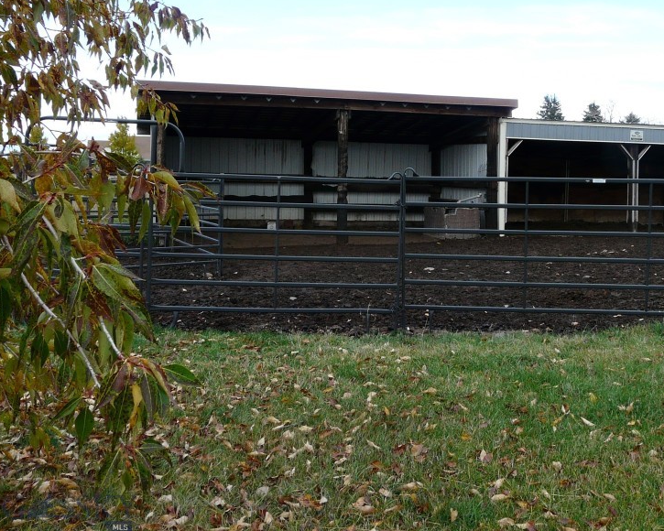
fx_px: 786
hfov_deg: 45.3
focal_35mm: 40
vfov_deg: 37.1
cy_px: 195
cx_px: 429
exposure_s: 1/200
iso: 100
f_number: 5
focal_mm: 4.7
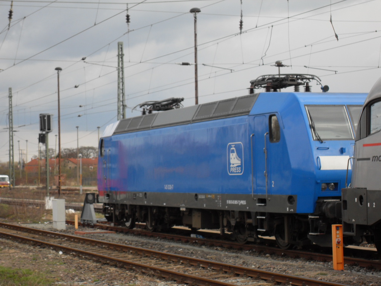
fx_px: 1123
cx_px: 190
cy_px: 143
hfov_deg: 19.3
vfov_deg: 14.5
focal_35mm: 102
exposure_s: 1/180
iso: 100
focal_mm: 18.1
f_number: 5.2
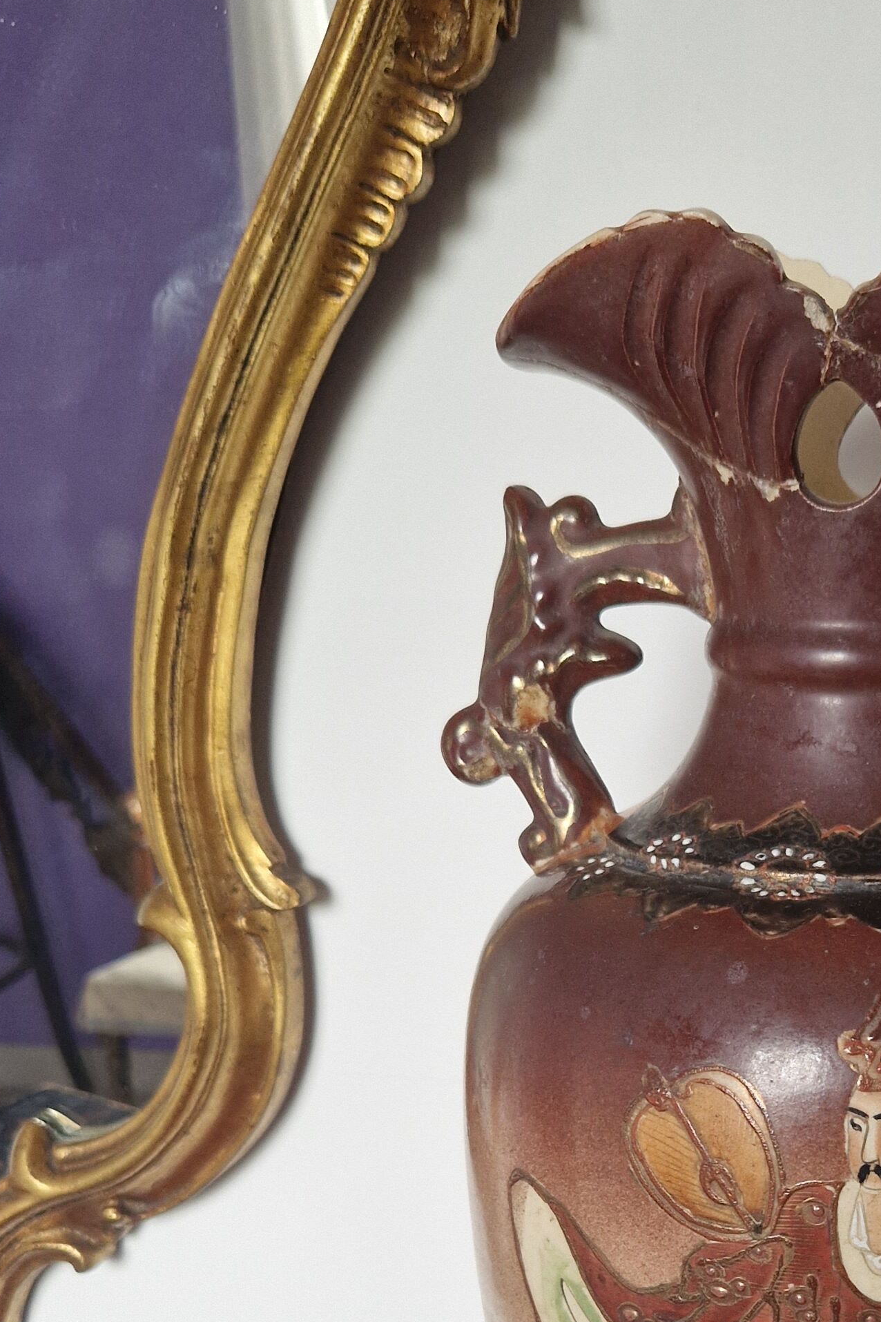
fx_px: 1835
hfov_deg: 25.8
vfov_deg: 38.2
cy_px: 1051
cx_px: 860
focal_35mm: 50
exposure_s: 1/100
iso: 200
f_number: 1.8
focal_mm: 5.4
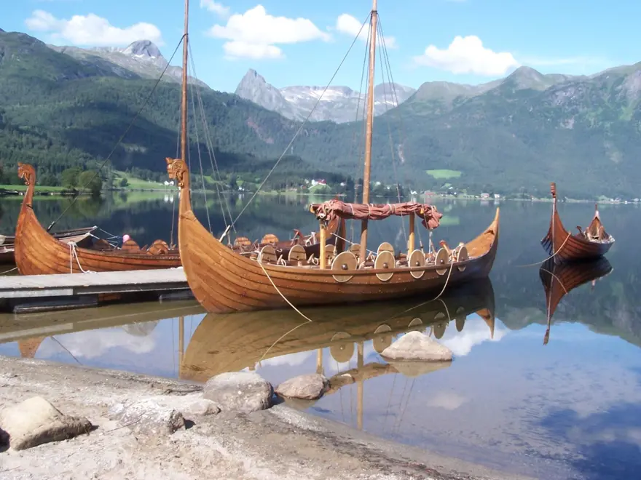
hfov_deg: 49.0
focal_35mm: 38
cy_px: 240
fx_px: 704
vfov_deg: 37.7
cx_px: 320
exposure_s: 1/90
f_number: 8
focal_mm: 6.3
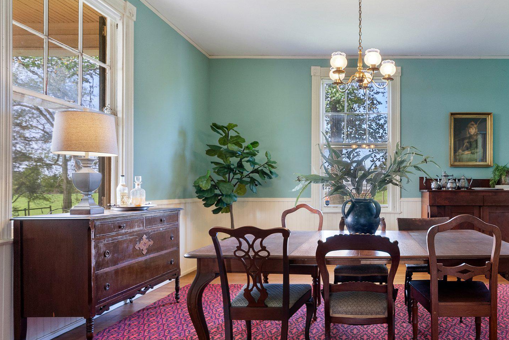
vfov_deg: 55.0
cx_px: 364
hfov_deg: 72.2
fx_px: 325
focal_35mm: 23
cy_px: 190
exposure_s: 1/3
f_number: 8
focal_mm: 16
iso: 640
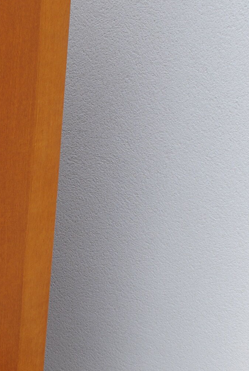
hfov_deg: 15.3
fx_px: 888
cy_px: 234
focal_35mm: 86
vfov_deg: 23.5
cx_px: -59
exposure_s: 1/160
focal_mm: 20
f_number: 6.3
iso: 100
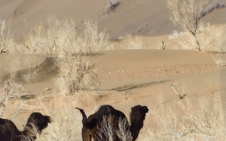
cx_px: 494
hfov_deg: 2.2
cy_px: 73
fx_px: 5981
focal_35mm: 971
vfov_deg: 1.4
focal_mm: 200
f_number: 10
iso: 200
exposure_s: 1/500
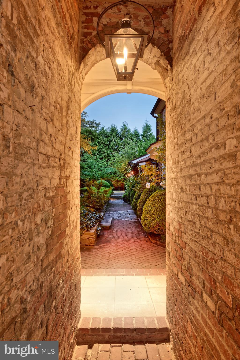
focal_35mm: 24
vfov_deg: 73.7
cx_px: 120
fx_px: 240
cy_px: 180
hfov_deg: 53.2
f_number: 13
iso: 500
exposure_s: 1.6
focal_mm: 24
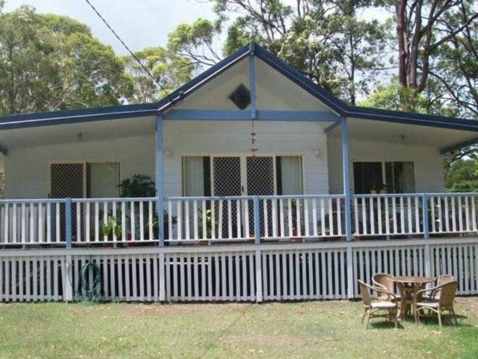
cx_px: 239
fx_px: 511
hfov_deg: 50.1
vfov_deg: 38.7
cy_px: 180
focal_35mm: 37
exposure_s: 1/214
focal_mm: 6.2
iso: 80
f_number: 5.6
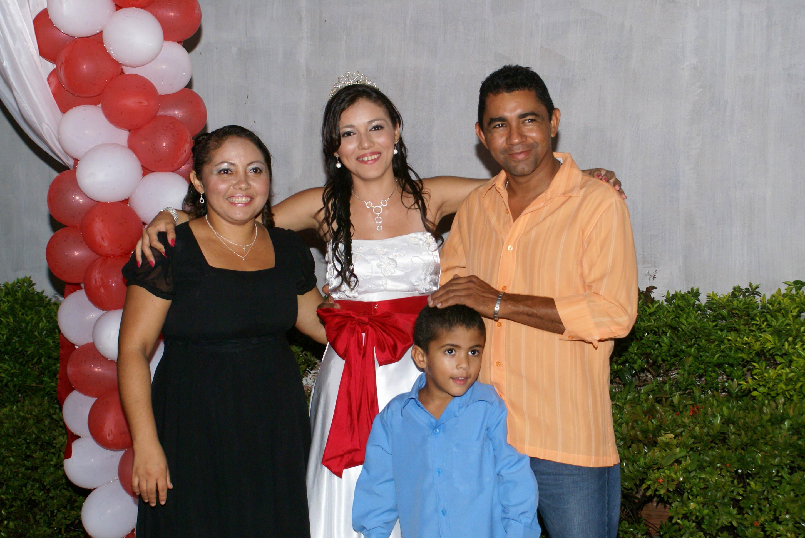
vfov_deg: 25.8
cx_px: 402
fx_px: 1175
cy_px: 269
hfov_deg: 37.8
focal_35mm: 52
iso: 400
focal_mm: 35
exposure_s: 1/60
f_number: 5.6
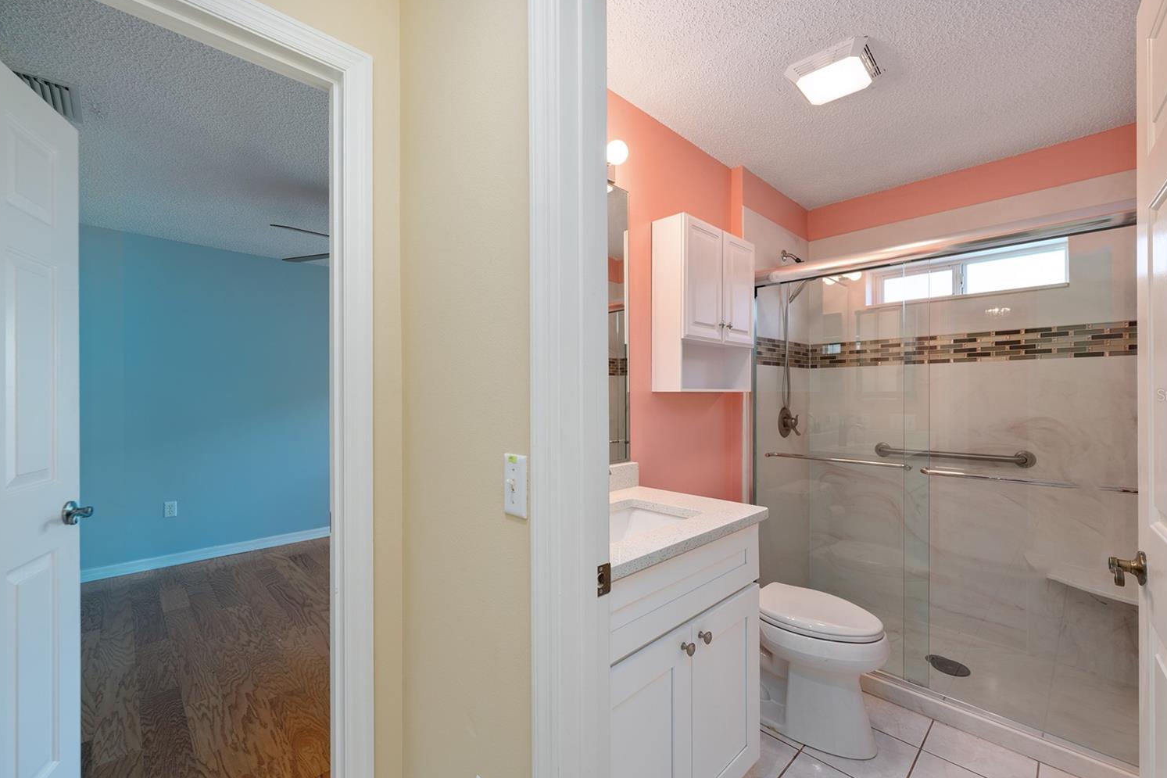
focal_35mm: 15
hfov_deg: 100.4
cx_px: 601
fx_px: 486
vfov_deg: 77.3
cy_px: 395
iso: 125
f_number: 7.1
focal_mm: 14
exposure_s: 1/6
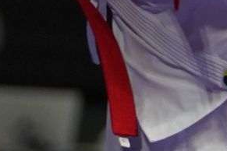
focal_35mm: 1465
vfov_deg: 0.9
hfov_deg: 1.4
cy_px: -223
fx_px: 9237
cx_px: 335
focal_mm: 158
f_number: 2.8
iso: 800
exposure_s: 1/1000
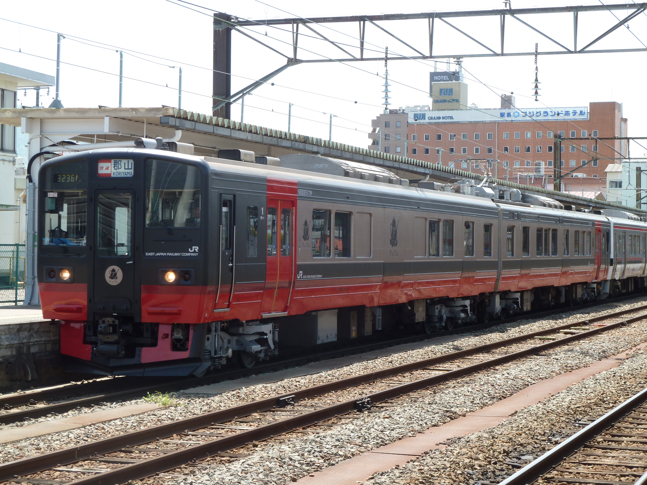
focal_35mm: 78
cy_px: 242
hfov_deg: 25.0
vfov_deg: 18.9
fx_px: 1458
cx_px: 324
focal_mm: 12.8
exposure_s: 1/125
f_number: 5
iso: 80
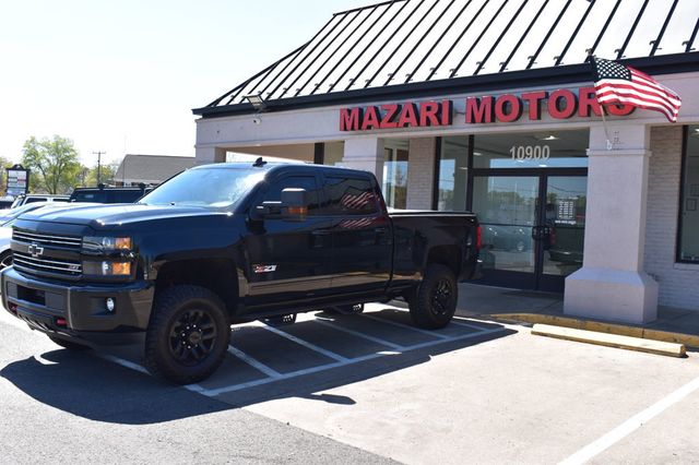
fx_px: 670
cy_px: 232
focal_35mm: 34
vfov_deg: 38.3
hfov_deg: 55.1
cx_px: 350
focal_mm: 23
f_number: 10
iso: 400
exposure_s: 1/320
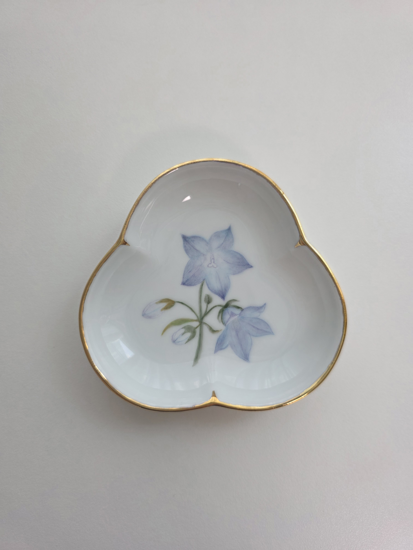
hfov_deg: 58.9
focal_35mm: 23
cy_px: 275
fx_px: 366
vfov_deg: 73.9
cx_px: 206
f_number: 1.7
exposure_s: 1/120
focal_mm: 6.3
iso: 100
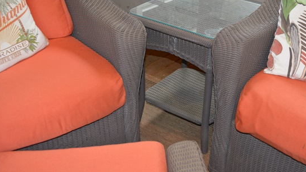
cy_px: 60
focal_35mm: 52
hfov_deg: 39.8
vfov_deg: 23.0
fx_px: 422
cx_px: 166
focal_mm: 30
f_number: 4.5
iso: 1600
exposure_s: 1/60
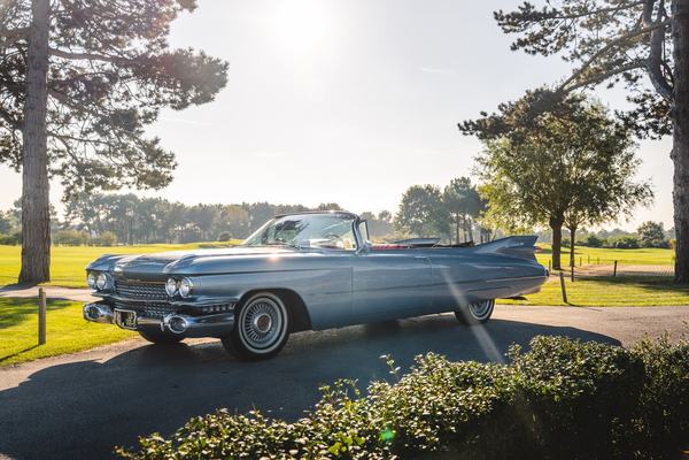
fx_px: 645
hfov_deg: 56.2
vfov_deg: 39.2
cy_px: 230
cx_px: 344
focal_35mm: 34
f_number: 5.6
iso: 100
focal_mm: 33.7
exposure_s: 1/160
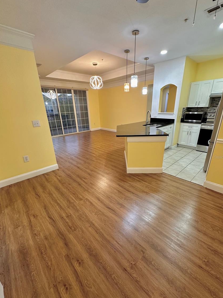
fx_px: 129
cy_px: 157
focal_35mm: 15
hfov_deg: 81.7
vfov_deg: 98.1
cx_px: 114
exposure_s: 1/60
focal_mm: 2.22
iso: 250
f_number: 2.2
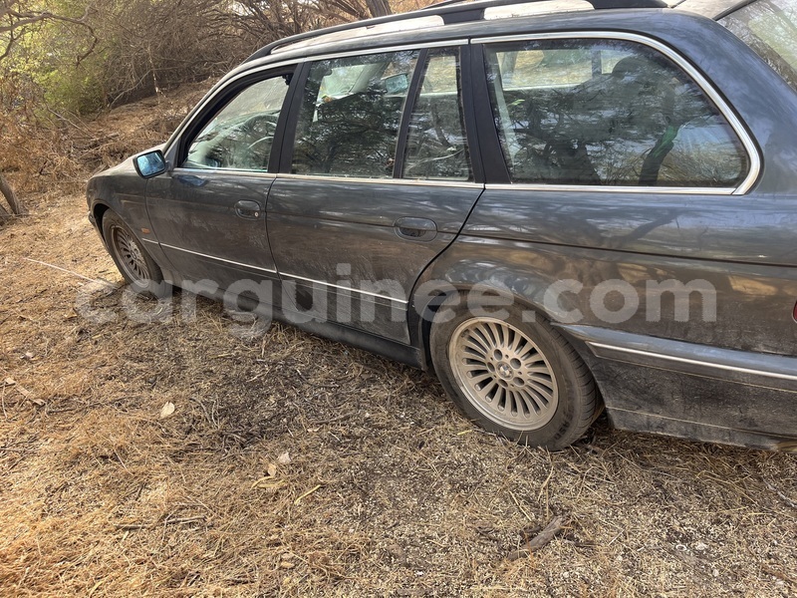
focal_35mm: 26
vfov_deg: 53.1
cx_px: 398
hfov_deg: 67.3
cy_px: 299
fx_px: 599
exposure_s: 1/137
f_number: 1.6
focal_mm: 5.1
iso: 32
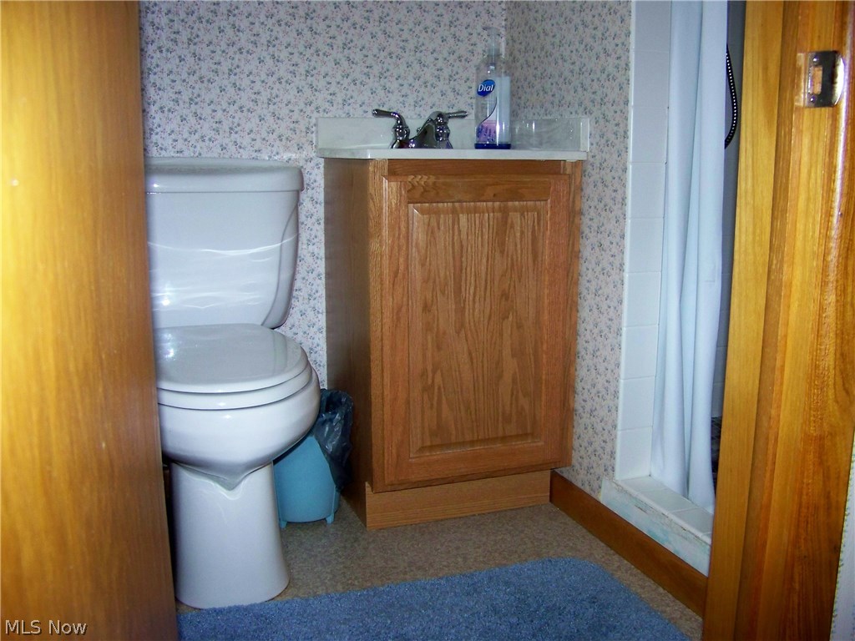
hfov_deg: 51.4
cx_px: 428
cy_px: 320
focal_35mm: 36
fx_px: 889
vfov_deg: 39.7
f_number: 2.8
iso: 200
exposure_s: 1/30
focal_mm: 5.85
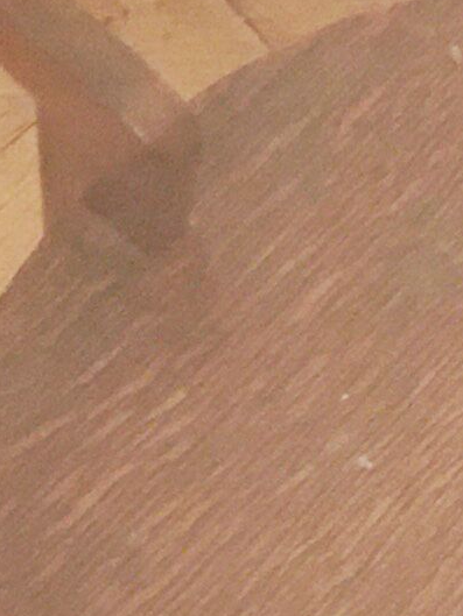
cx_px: 639
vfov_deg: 8.9
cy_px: 441
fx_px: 3940
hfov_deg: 6.7
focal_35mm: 221
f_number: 2.2
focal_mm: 4.15
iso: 100
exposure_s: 1/10
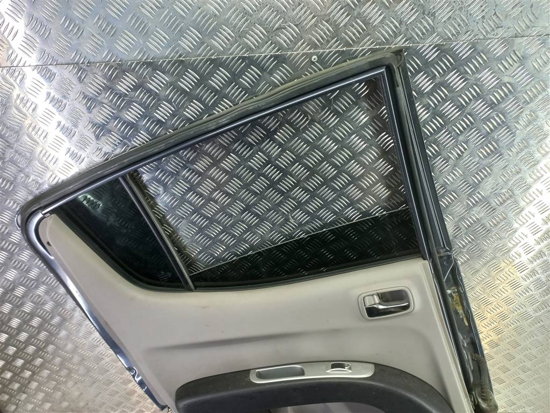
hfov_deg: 69.4
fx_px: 397
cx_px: 275
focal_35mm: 25
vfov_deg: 54.9
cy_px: 206
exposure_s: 1/50
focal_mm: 4.6
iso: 80
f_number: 1.8
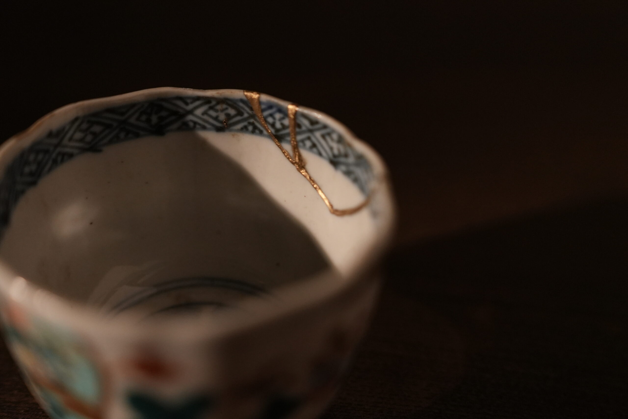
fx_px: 855
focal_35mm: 49
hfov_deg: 40.3
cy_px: 210
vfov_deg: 27.6
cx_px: 314
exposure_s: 1/20
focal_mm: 49
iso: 4000
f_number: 2.8
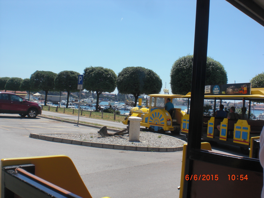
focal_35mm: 38
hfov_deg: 49.0
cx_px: 132
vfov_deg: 37.7
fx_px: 290
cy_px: 99
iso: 64
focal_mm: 6.3
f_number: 5.6
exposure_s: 1/500
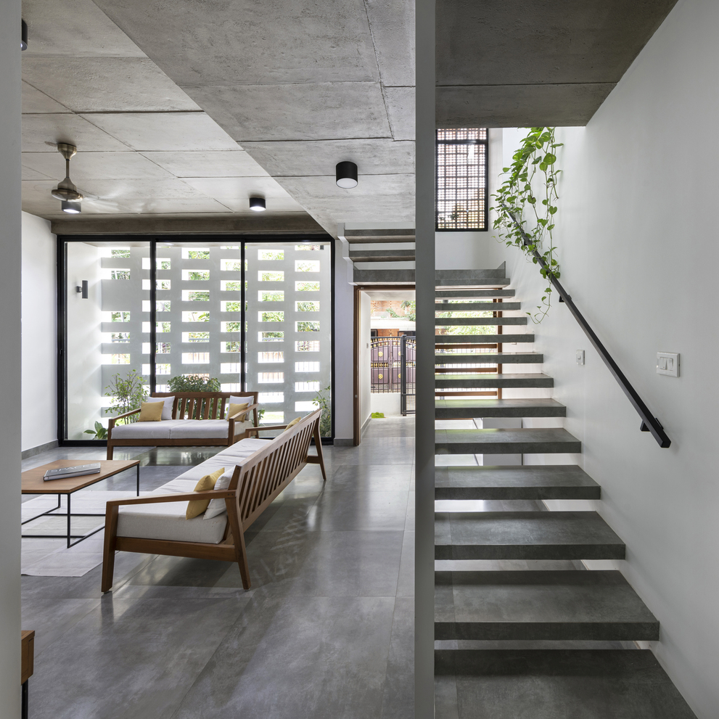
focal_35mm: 18
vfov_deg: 80.7
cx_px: 438
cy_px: 357
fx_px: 423
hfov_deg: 79.6
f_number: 11
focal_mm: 14
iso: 100
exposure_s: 1.3
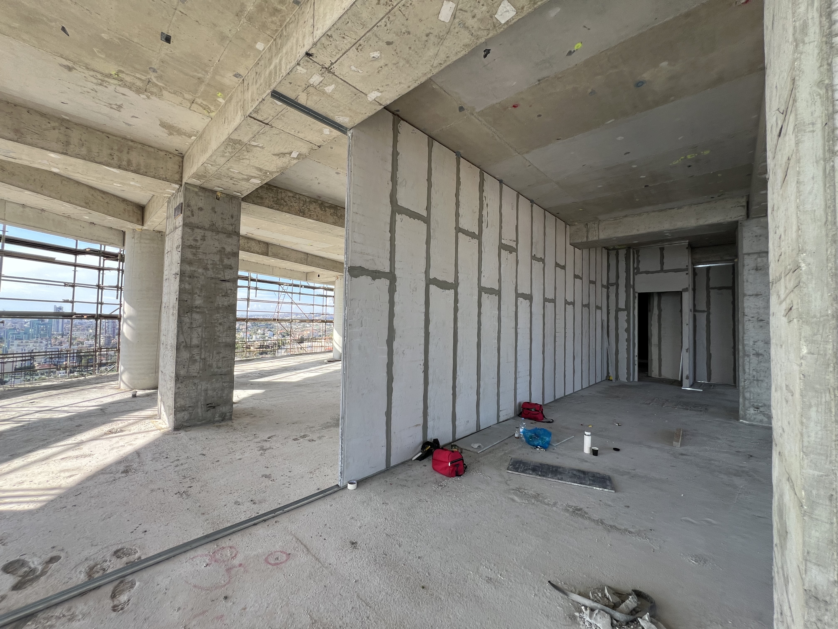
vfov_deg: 89.9
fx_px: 315
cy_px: 314
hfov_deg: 106.2
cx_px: 419
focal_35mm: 13
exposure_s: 1/287
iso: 32
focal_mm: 1.57
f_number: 1.8
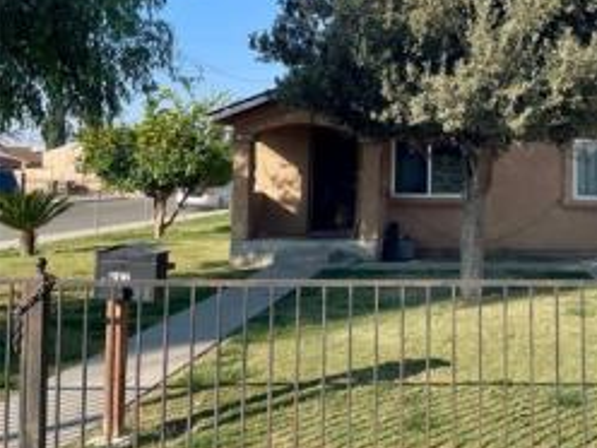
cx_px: 479
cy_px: 137
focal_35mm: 42
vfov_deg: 33.9
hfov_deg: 42.7
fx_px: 724
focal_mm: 4.2
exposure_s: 1/1855
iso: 32
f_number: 1.6
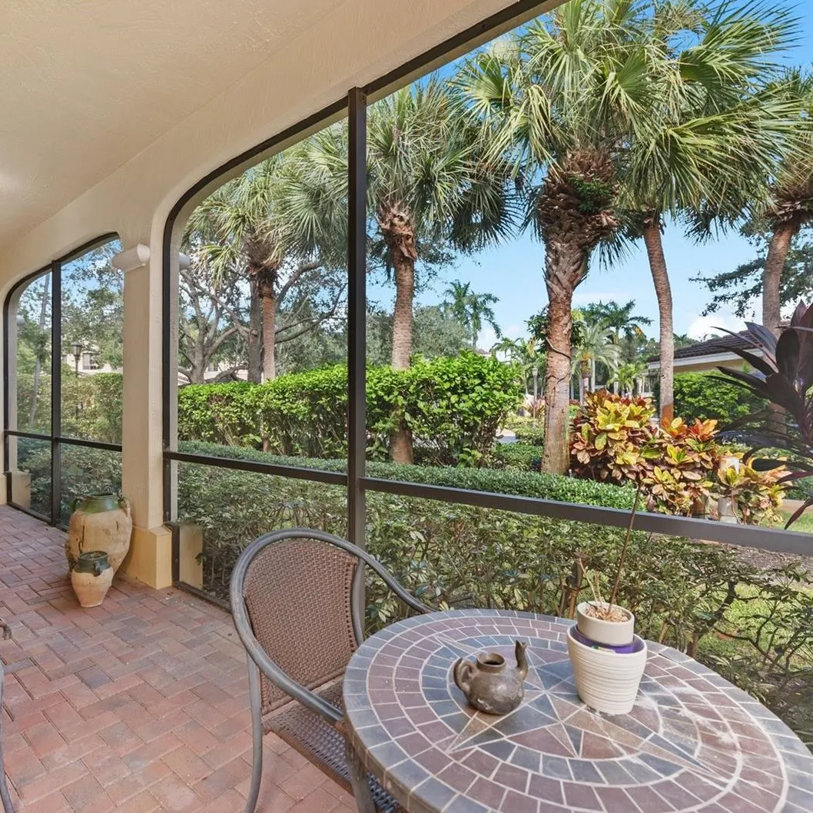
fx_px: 478
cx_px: 327
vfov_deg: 80.7
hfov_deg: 79.8
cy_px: 405
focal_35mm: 18
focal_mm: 14
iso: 100
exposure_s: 1/30
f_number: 2.8
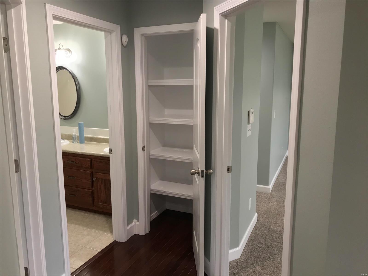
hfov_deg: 63.4
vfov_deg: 49.7
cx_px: 184
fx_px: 298
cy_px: 138
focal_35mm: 28
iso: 64
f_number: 1.8
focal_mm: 3.99
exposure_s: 1/30
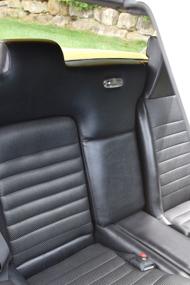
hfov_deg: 28.0
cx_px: 78
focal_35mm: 48
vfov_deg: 40.4
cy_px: 199
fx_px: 380
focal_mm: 32
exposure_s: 1/500
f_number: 6.3
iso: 2000
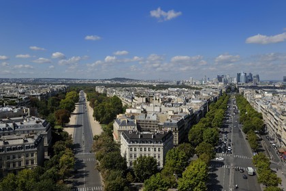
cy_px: 96
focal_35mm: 31
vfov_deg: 42.3
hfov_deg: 60.3
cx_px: 143
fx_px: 246
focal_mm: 31
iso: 200
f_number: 13
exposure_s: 1/250
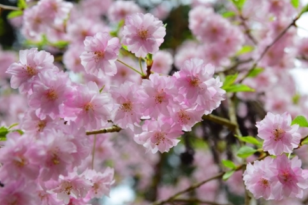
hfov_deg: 20.2
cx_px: 156
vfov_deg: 13.6
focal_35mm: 101
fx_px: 864
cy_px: 100
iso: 400
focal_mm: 50
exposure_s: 1/200
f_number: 7.1
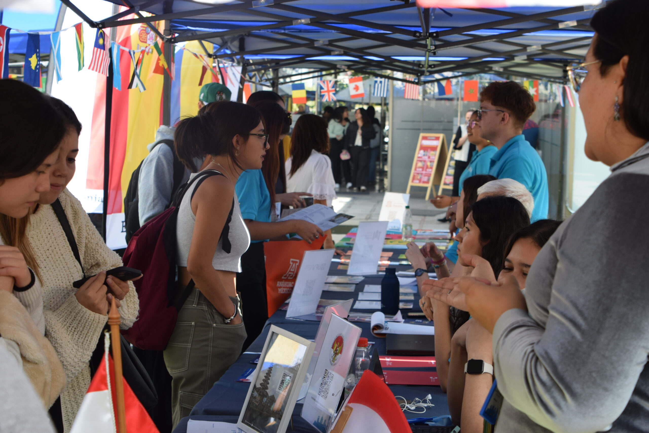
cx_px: 324
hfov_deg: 30.5
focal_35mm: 66
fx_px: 1190
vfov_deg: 20.6
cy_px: 216
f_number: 7.1
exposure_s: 1/200
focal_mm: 44
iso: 400
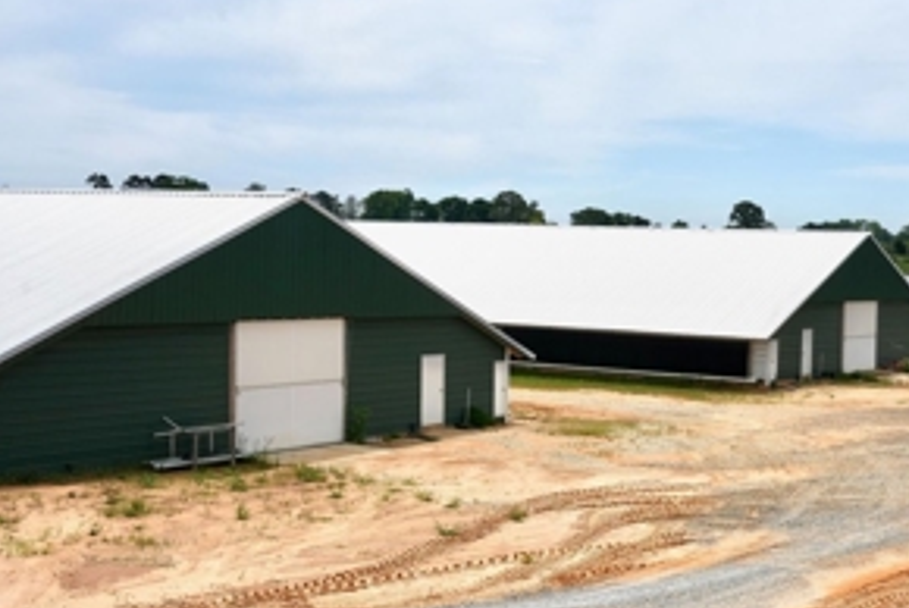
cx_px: 583
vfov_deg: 22.0
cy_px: 323
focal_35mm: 62
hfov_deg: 32.2
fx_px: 1567
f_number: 11
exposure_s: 1/1000
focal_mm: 40
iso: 320
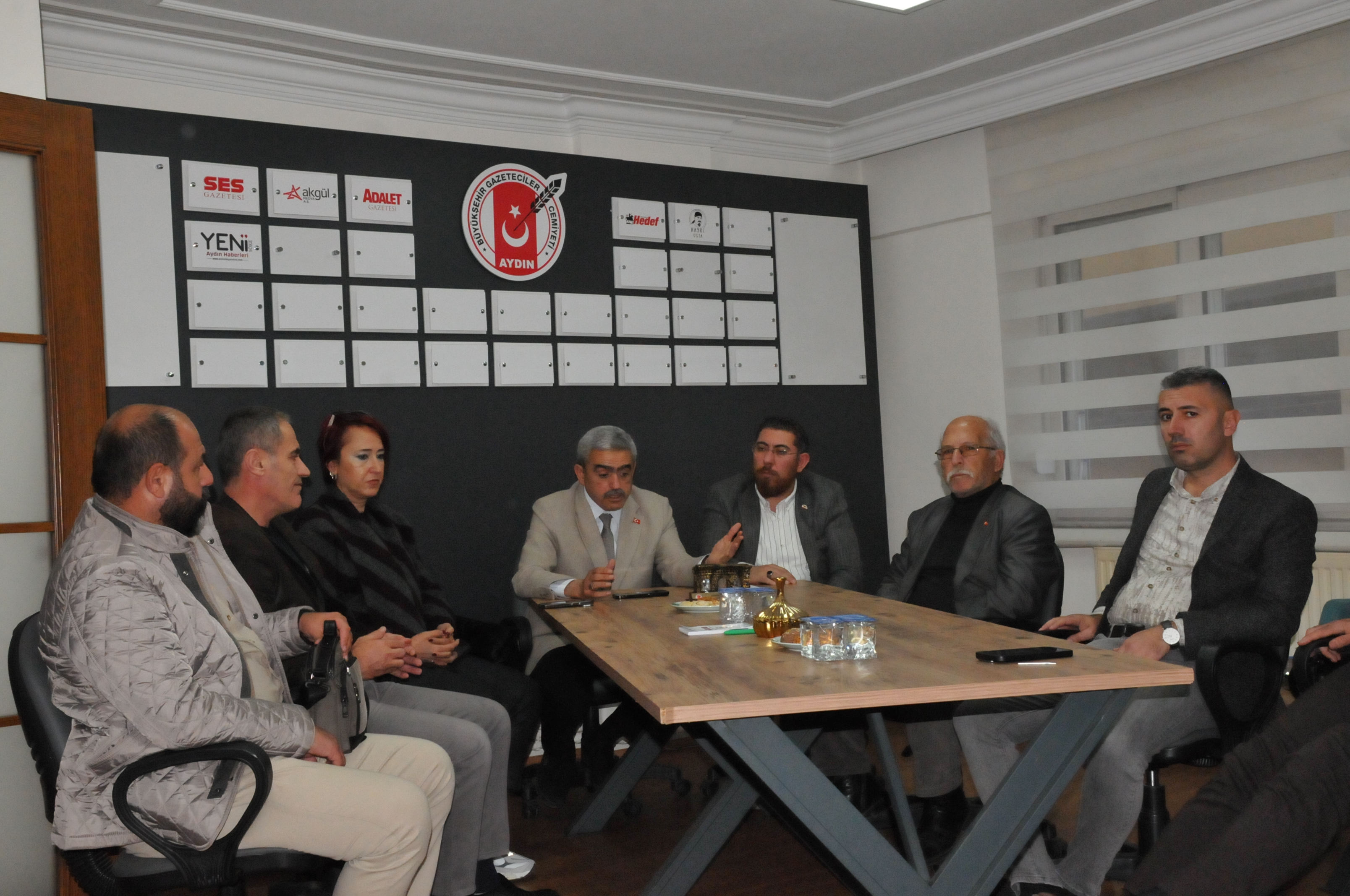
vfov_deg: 34.1
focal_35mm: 39
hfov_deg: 49.6
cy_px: 448
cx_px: 675
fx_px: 1461
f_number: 8
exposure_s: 1/250
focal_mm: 26
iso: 3200
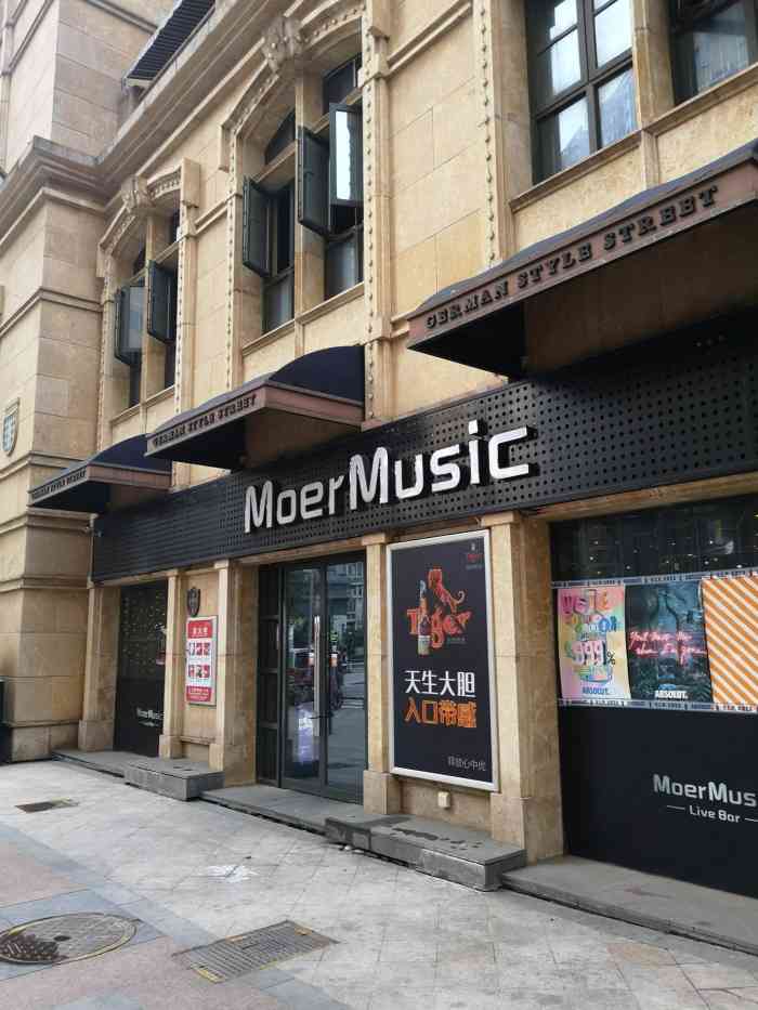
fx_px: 788
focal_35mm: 27
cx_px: 379
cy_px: 505
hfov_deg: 51.4
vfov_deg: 65.3
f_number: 1.8
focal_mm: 3.95
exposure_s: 1/100
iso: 320
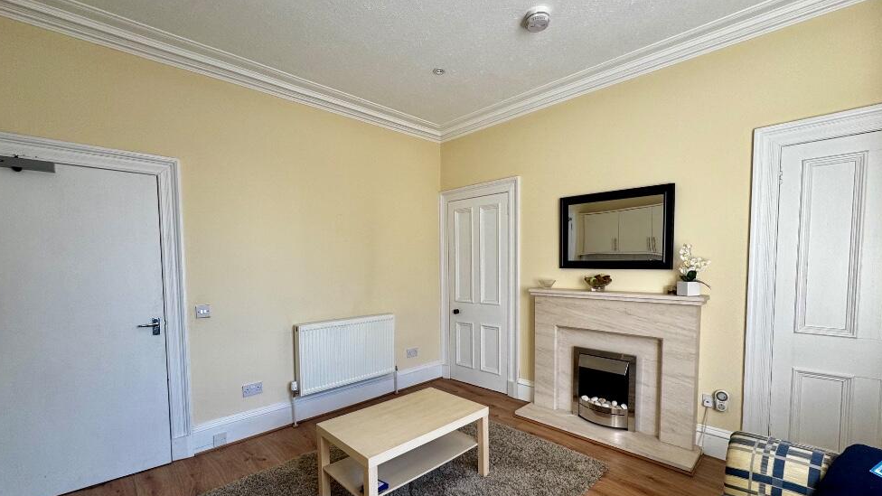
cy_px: 286
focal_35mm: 16
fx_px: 374
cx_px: 436
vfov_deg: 66.7
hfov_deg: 99.4
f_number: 2.2
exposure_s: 1/99
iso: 64
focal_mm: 2.22
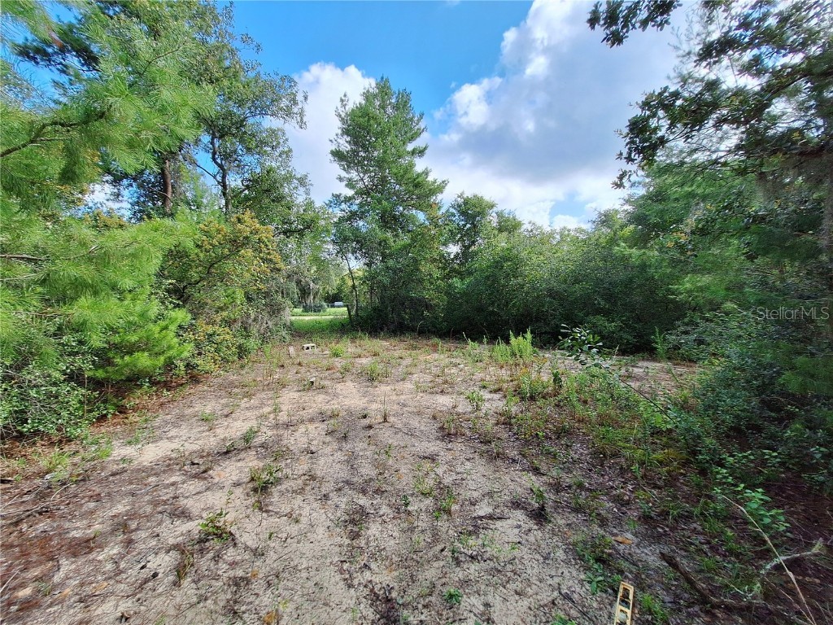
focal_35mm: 13
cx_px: 416
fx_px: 313
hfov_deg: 106.2
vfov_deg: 89.9
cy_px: 312
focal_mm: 1.74
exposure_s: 1/857
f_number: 2.2
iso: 40
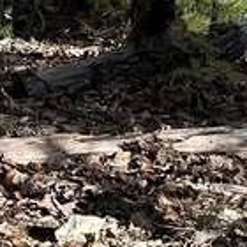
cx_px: -381
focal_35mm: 194
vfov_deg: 8.8
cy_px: -102
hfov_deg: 8.2
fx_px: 1566
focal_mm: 6.86
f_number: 1.78
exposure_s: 1/1198
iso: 80
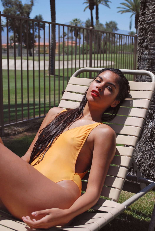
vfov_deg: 36.8
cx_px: 78
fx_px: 348
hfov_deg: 25.1
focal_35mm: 54
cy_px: 116
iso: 200
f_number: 5.3
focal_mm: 36
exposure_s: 1/1600
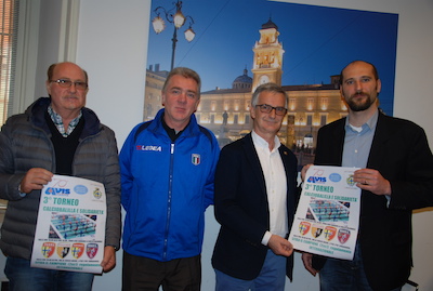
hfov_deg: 57.1
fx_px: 398
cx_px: 216
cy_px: 146
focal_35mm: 33
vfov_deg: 40.2
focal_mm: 22
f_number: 3.8
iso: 200
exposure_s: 1/60
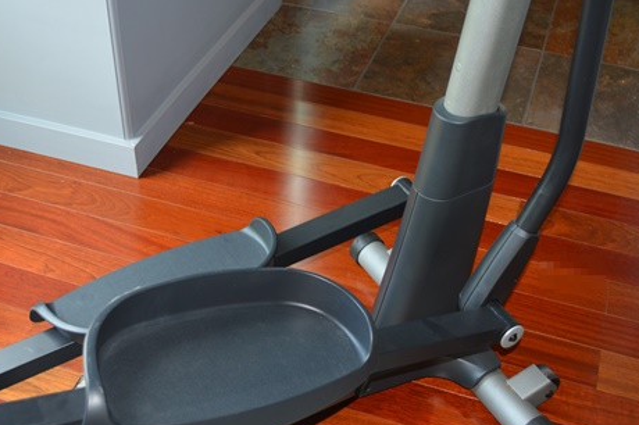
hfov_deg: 41.9
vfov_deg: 28.5
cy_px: 253
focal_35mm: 47
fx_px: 834
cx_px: 288
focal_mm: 24
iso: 450
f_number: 4
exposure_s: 1/60
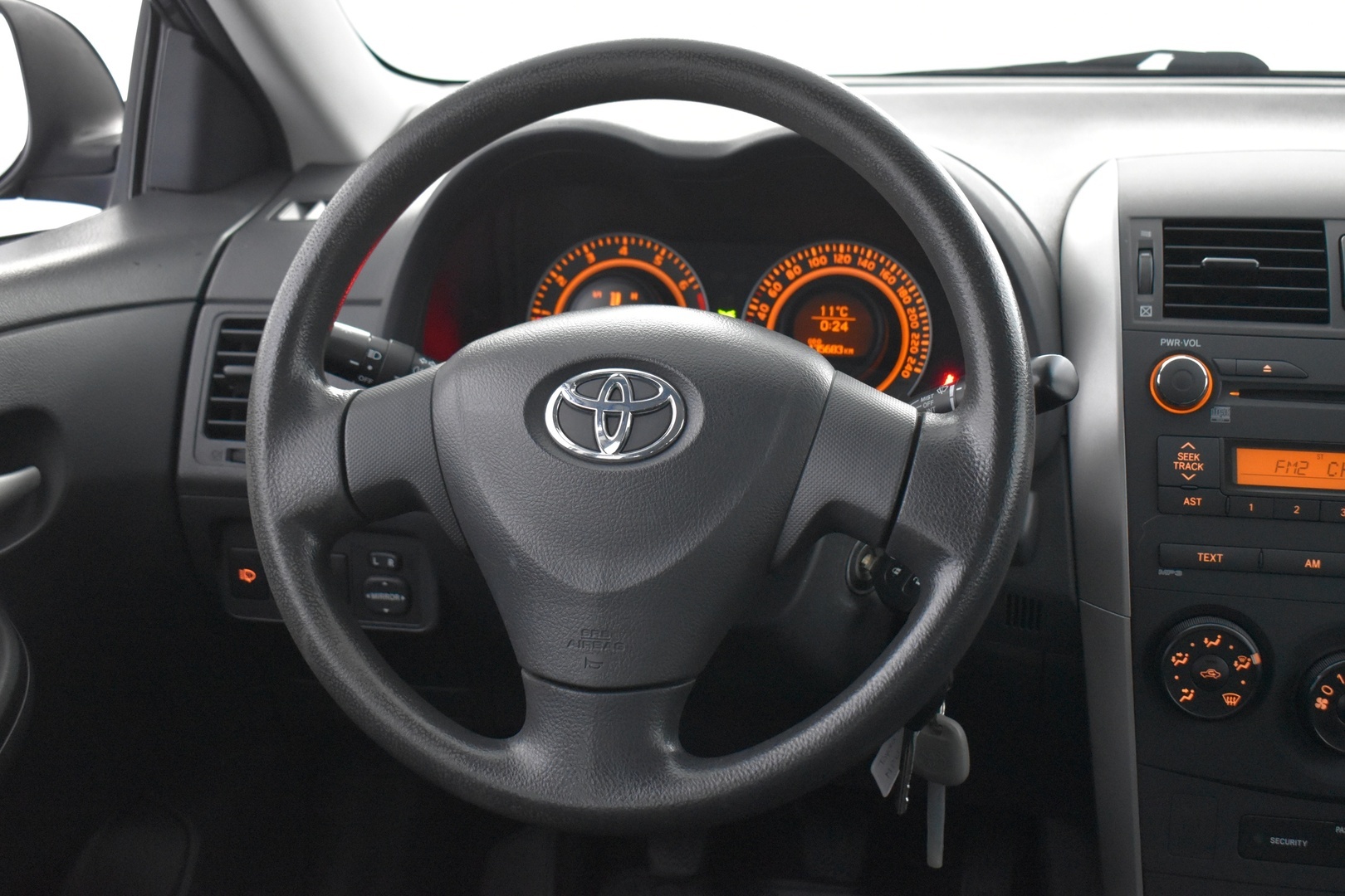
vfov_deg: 28.9
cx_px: 672
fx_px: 1737
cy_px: 448
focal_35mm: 46
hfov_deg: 42.3
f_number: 4.2
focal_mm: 31
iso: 3200
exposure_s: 1/20
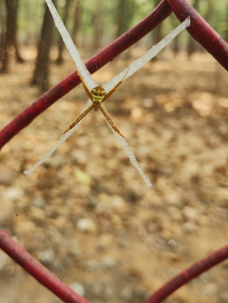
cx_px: 90
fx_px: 324
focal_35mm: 37
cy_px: 127
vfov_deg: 49.9
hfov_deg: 38.6
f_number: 1.8
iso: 159
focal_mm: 4.27
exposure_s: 1/100
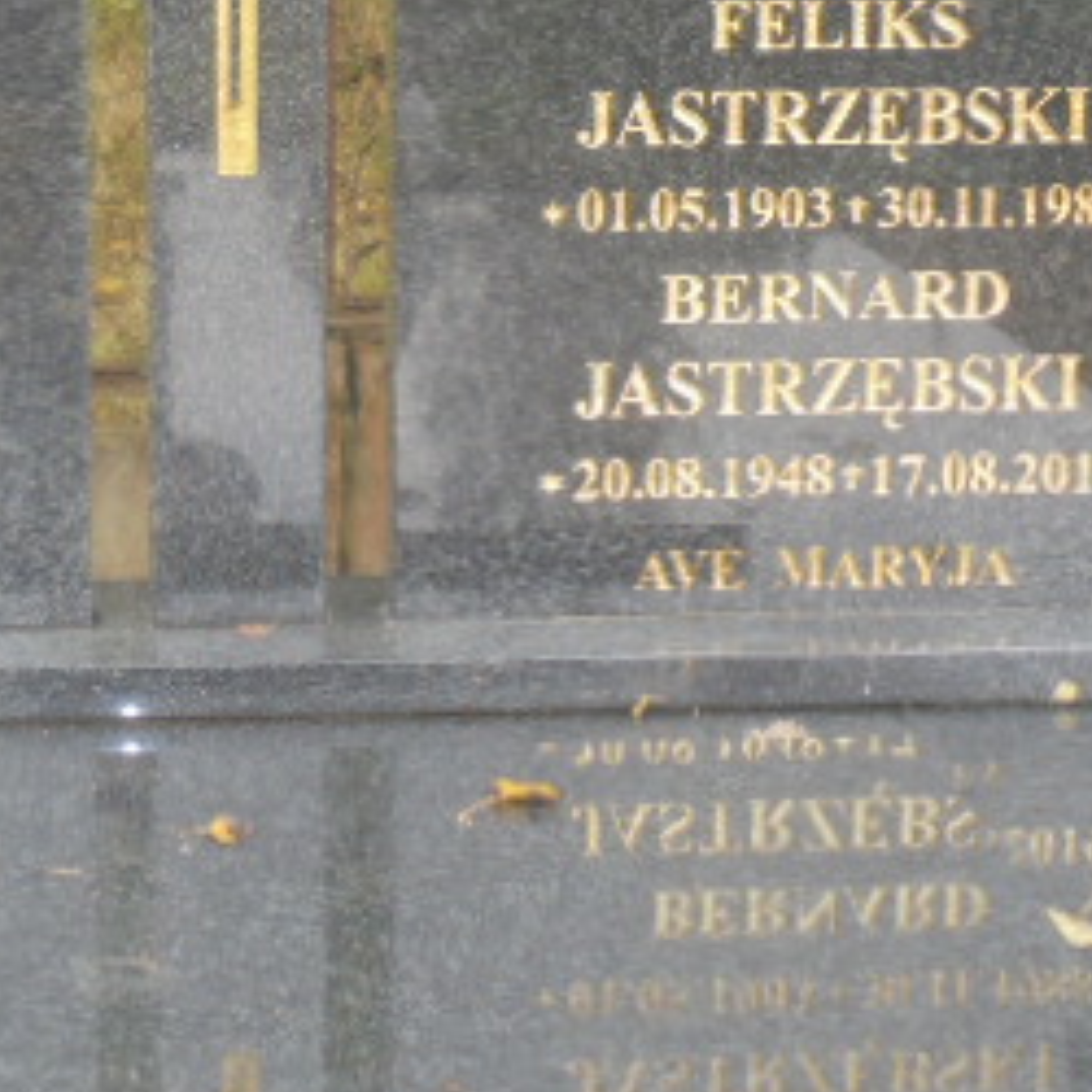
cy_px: 100
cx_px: 266
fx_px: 3069
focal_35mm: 86
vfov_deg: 19.8
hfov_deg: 20.0
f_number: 4.2
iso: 100
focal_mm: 6.9
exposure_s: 1/30
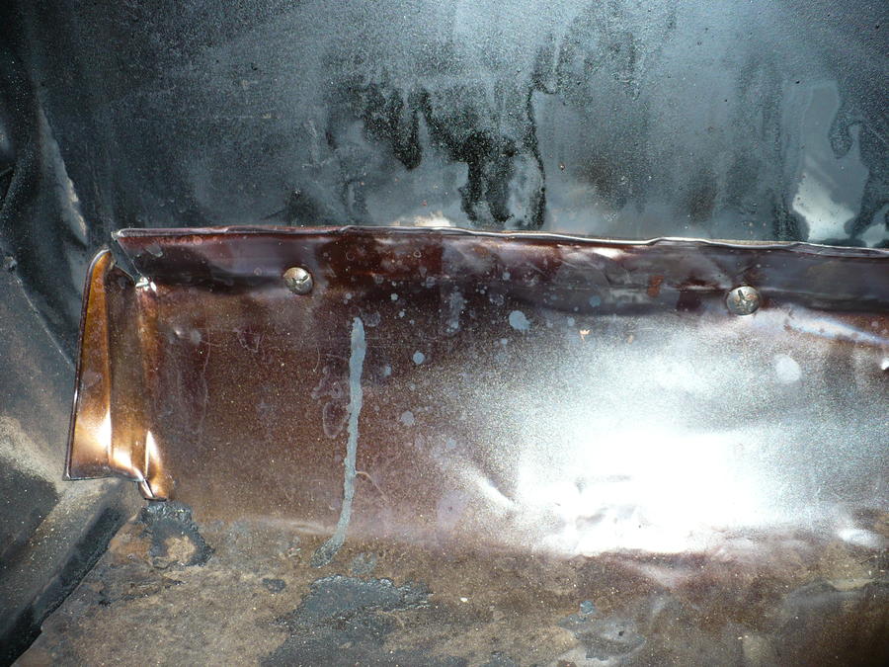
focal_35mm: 37
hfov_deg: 50.1
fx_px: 950
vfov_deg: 38.7
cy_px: 334
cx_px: 444
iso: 100
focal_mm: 6.1
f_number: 2.8
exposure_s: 1/30
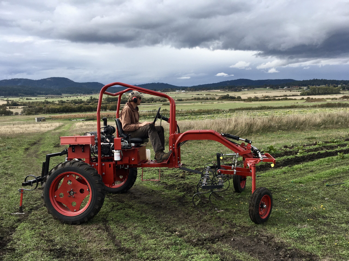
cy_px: 130
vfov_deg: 48.2
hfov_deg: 61.7
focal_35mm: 29
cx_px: 174
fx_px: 292
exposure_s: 1/916
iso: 25
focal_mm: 4.15
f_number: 2.2
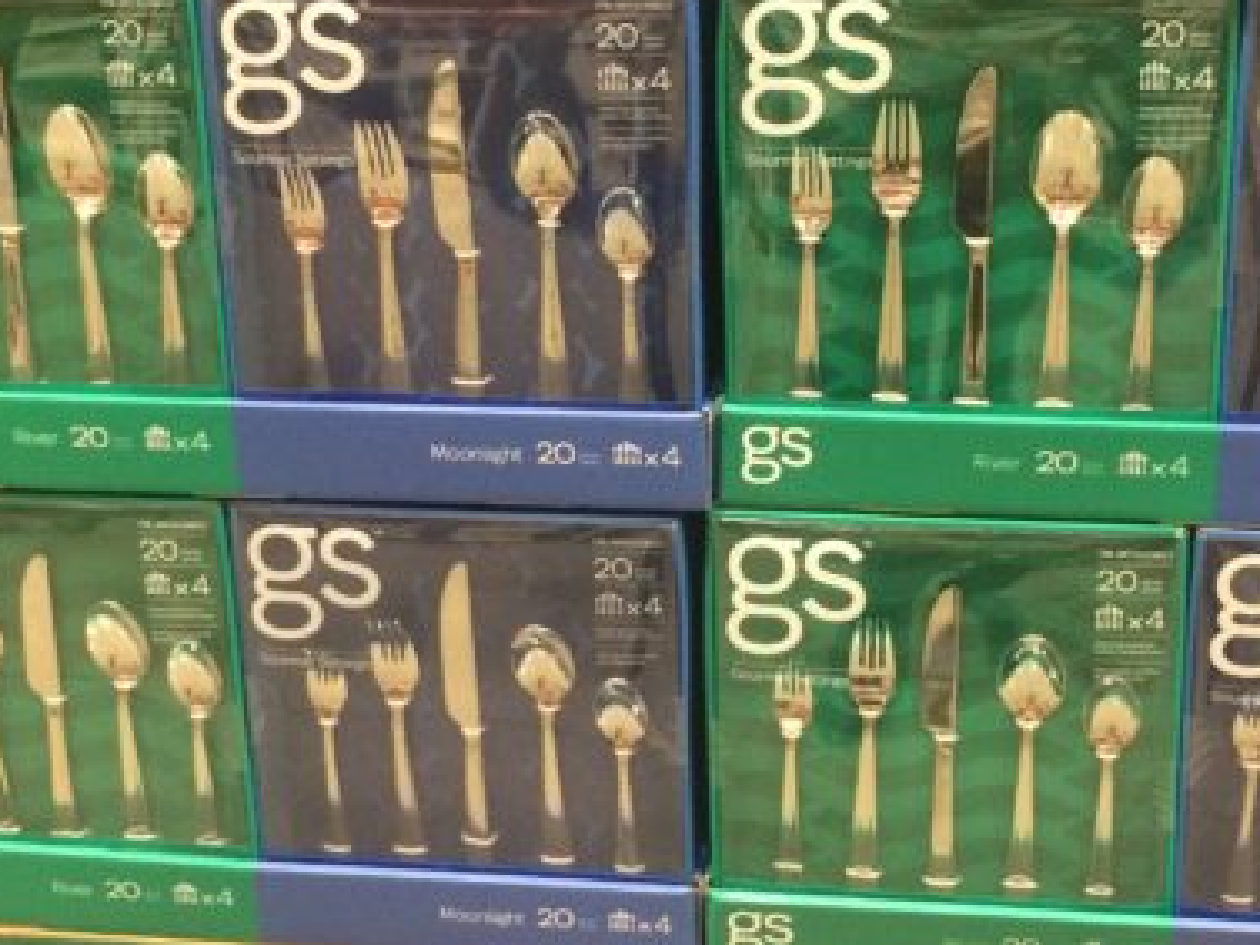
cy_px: 357
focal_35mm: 59
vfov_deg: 24.8
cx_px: 725
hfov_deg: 32.6
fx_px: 2148
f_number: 2.2
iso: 250
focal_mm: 4.15
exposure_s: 1/30
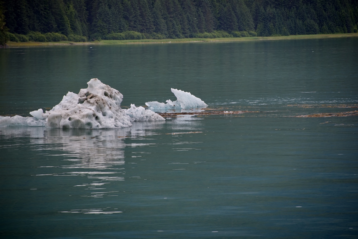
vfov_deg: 6.5
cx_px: 179
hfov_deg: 9.8
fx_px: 2089
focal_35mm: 210
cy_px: 120
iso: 160
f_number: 5.3
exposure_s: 1/500
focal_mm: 210
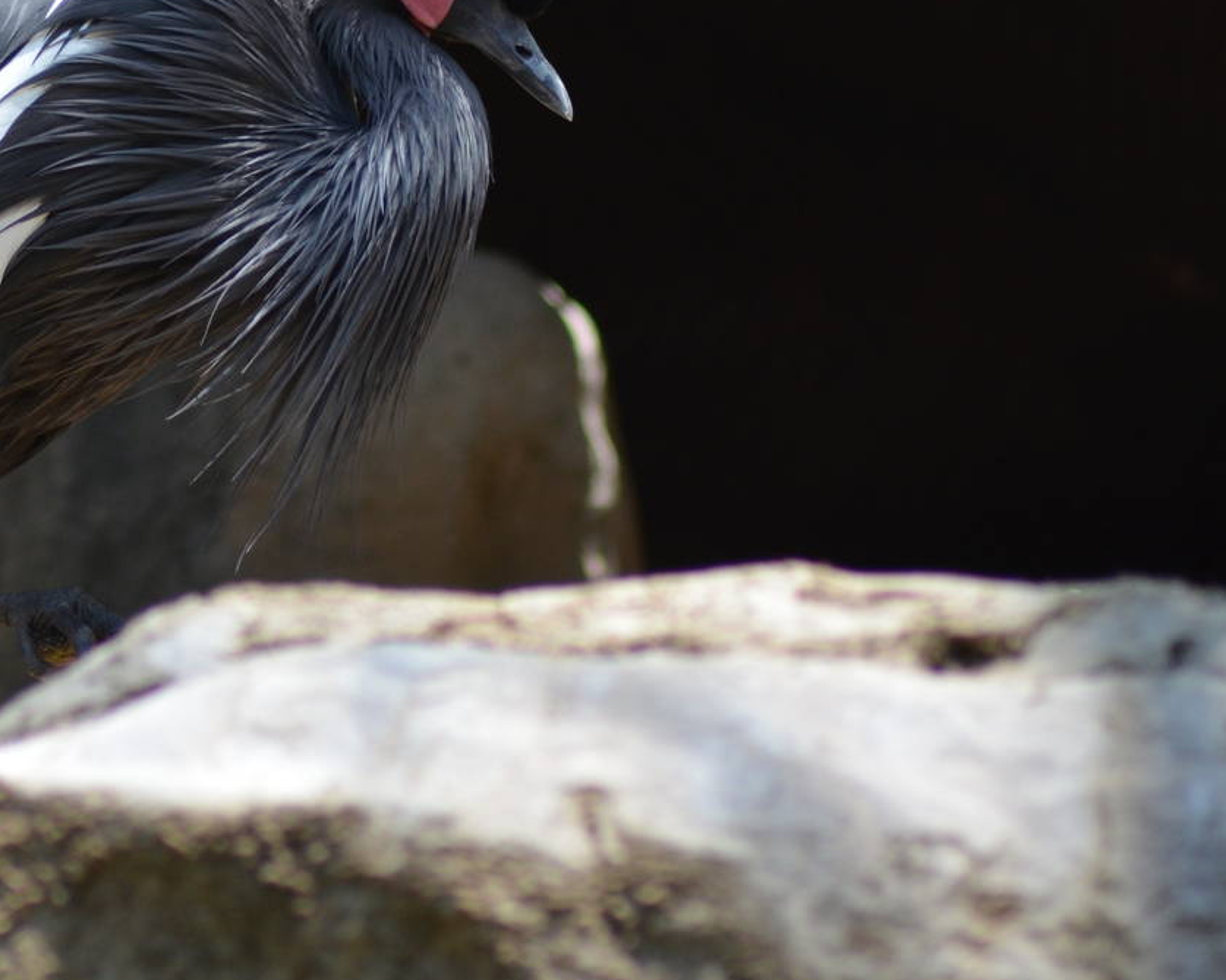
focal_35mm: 524
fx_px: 19003
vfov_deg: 3.0
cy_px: 220
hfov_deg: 3.7
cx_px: 163
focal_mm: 195
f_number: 4.8
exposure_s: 1/1000
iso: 500
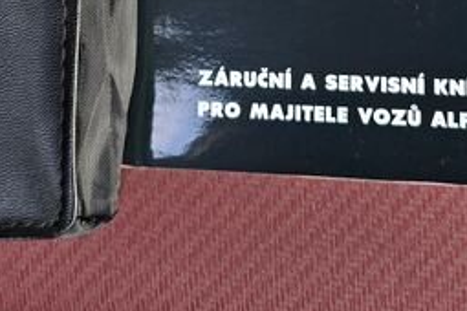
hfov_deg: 21.2
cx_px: 218
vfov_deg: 13.0
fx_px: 1245
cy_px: -240
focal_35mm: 96
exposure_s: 1/180
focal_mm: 6.3
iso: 100
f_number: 1.7
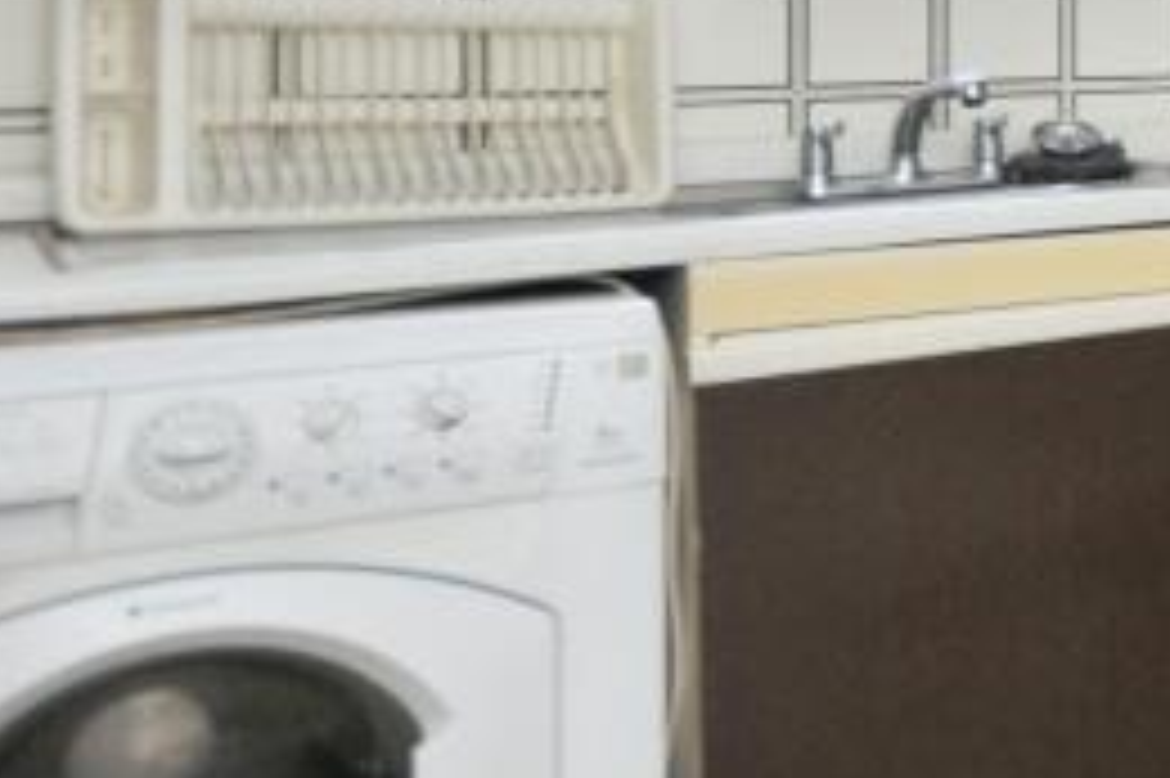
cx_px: 2052
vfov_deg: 22.4
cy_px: 61
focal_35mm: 59
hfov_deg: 22.2
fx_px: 1916
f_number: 5
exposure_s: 1/60
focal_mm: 10
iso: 200
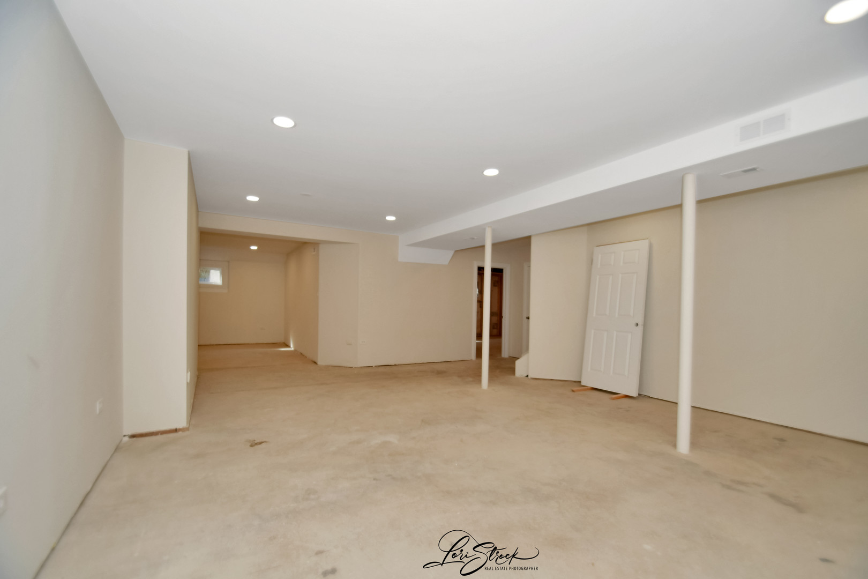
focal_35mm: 15
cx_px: 434
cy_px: 290
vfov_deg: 77.3
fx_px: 362
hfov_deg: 100.4
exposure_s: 1/1250
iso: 400
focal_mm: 10
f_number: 8
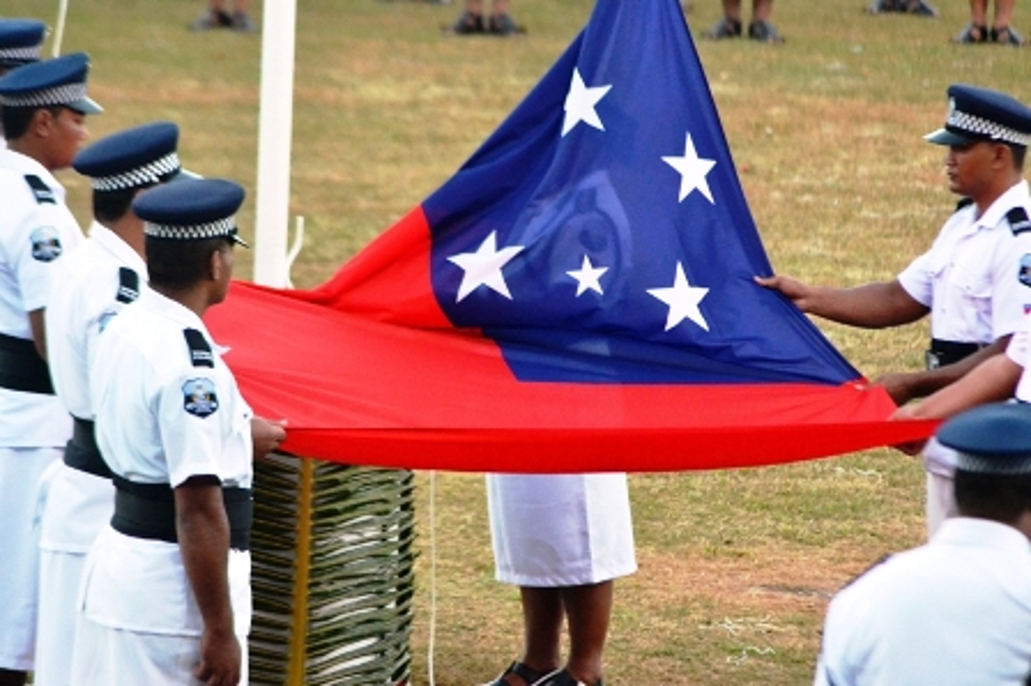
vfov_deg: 4.4
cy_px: 343
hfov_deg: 6.5
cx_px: 516
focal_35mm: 315
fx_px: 9014
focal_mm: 210
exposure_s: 1/320
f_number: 4.8
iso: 3200
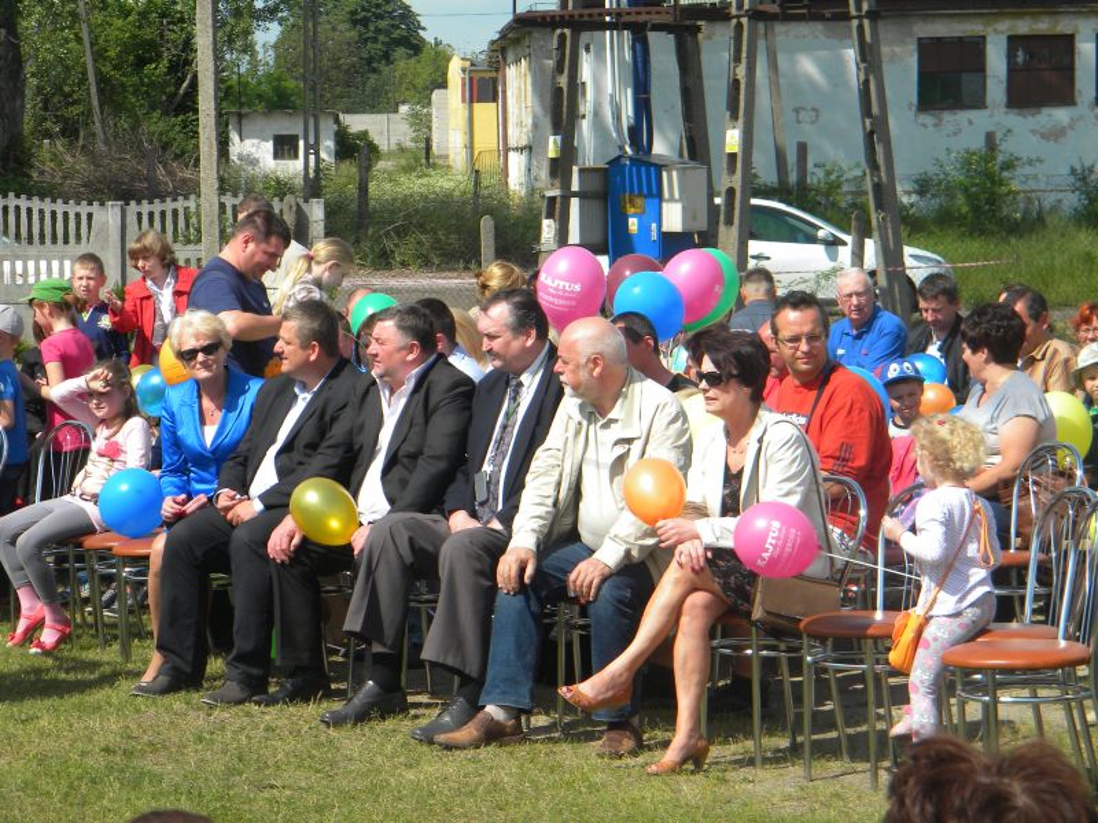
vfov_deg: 14.1
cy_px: 412
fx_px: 3331
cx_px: 549
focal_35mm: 105
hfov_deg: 18.7
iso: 80
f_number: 4.7
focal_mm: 19
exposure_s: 1/556
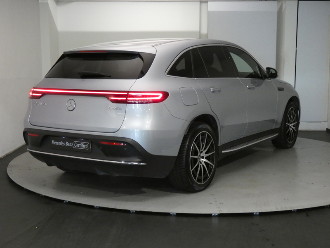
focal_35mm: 48
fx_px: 458
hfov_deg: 39.7
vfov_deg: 30.3
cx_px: 165
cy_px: 124
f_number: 3.8
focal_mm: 8.6
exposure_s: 1/80
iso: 1000
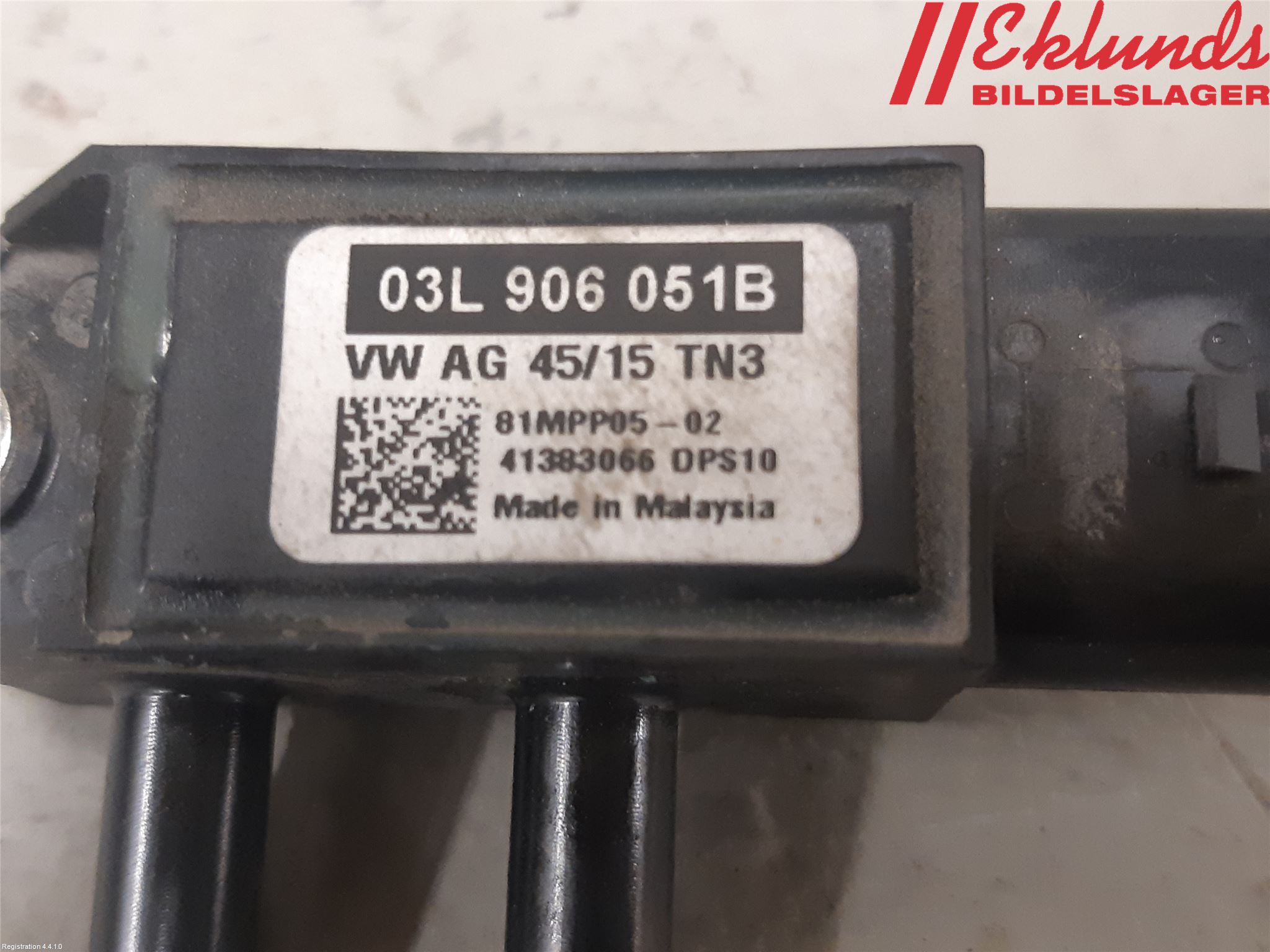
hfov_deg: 67.3
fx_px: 954
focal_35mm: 26
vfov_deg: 53.1
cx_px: 635
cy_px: 476
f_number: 1.7
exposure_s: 1/33
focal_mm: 3.93
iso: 250
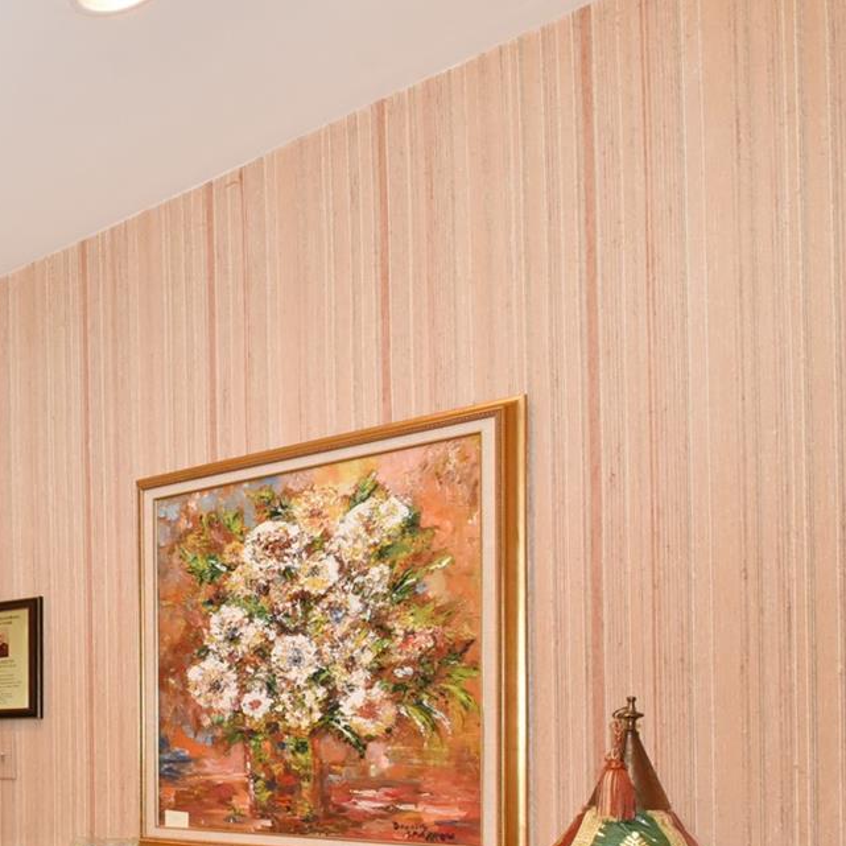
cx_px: -474
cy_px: 795
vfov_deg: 39.9
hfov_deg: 27.2
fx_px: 1051
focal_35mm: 38
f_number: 9
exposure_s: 1/40
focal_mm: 14
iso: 1600
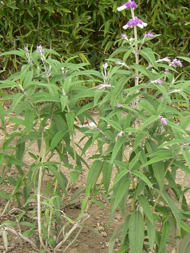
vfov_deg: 26.9
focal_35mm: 72
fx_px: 527
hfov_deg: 20.1
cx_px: 167
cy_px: 168
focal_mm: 8
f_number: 2.8
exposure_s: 1/360
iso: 100
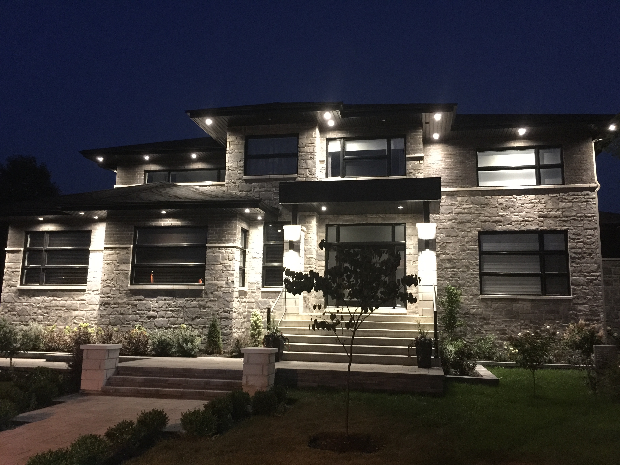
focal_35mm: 29
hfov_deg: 61.7
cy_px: 232
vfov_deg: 48.2
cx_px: 310
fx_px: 519
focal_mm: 4.15
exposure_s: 1/4
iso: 160
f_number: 2.2
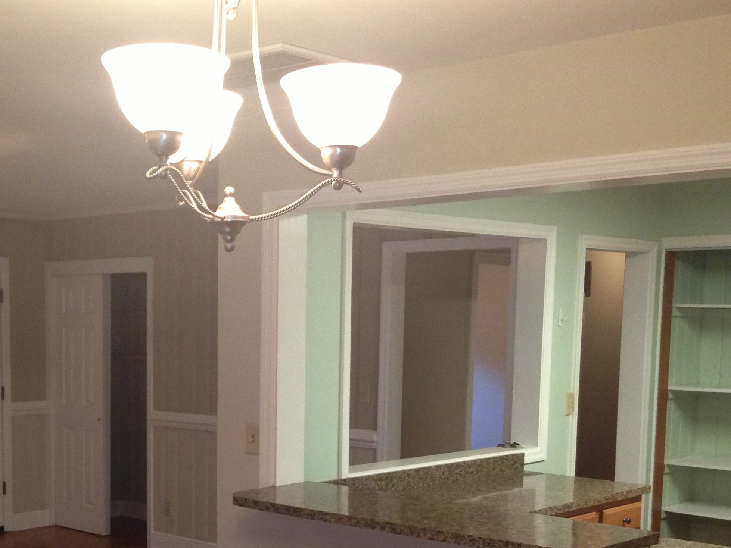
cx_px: 197
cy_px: 452
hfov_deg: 34.3
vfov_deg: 26.0
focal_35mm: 55
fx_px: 1162
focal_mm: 4.13
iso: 250
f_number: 2.4
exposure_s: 1/20
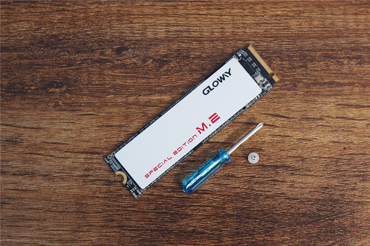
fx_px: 514
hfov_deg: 39.6
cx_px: 185
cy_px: 123
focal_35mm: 50
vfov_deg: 27.0
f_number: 3.5
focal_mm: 50
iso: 1600
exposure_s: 1/50
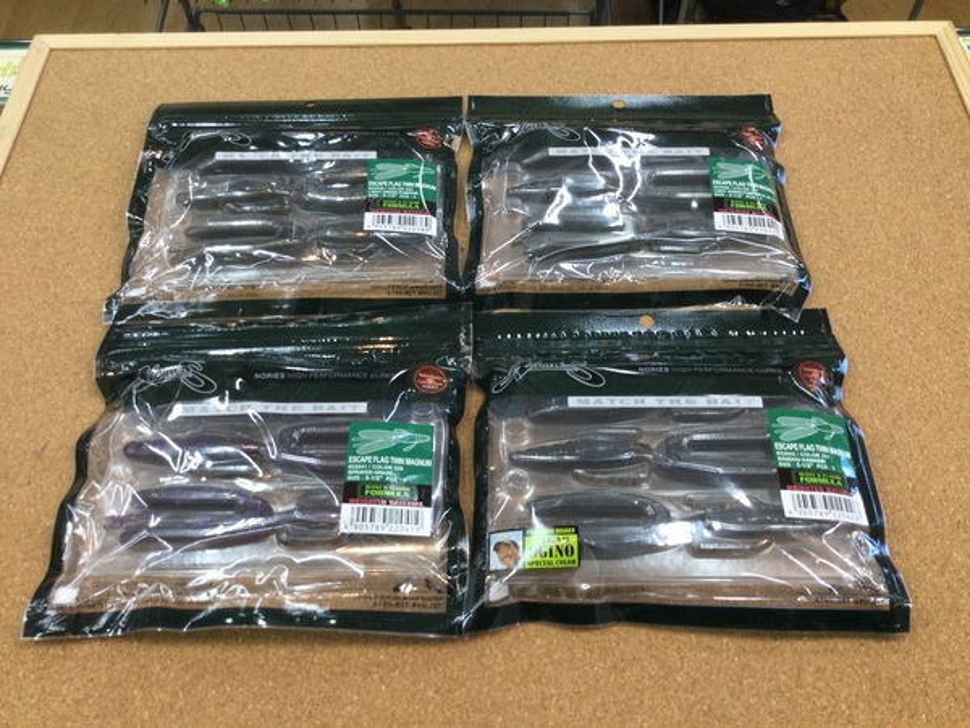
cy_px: 364
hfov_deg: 58.4
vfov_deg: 45.4
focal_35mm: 31
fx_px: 869
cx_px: 485
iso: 32
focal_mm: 3.3
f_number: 2.4
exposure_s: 1/30
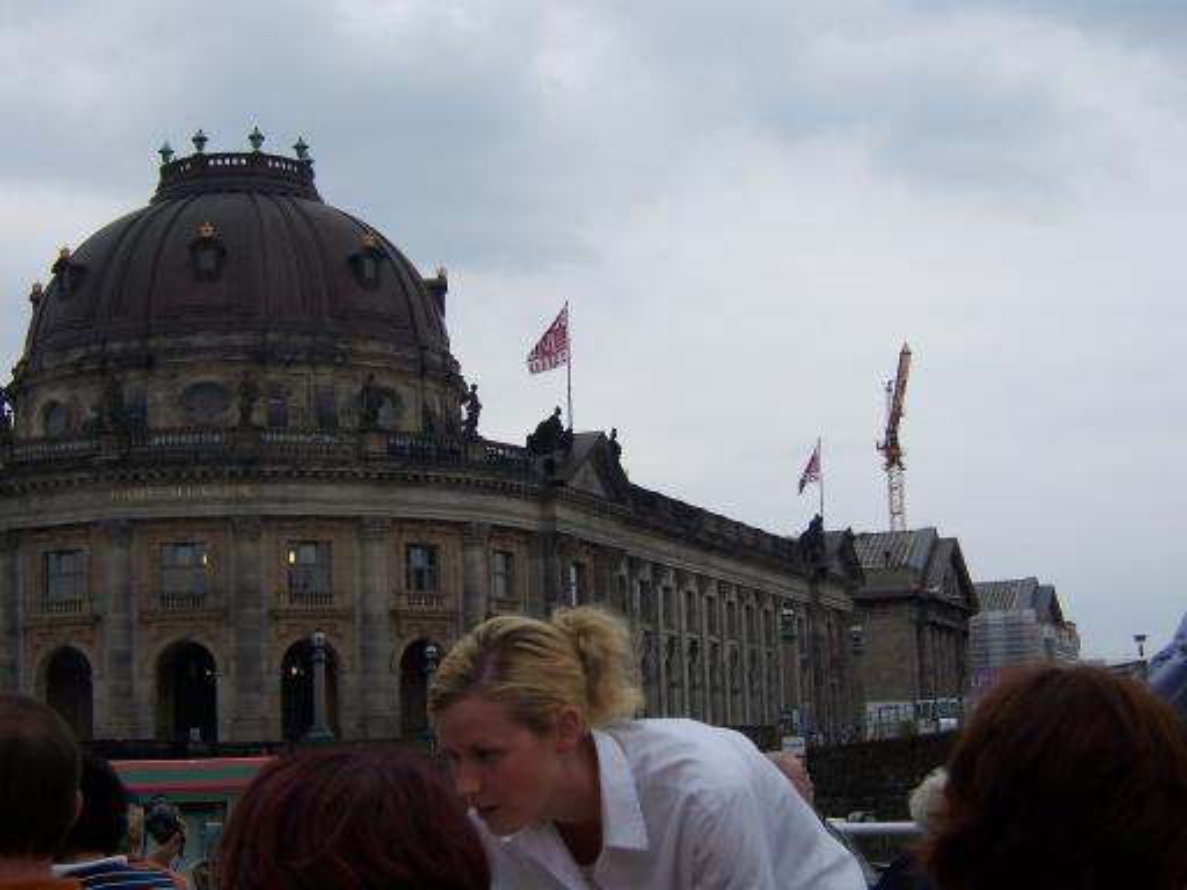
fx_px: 2263
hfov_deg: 29.4
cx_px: 594
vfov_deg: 22.3
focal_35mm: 66
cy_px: 445
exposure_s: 1/350
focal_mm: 11
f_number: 4
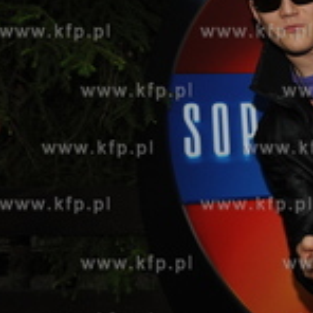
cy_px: 118
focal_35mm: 71
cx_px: 412
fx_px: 726
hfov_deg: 21.8
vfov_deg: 24.3
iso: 800
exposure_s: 1/125
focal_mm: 31
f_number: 5.6
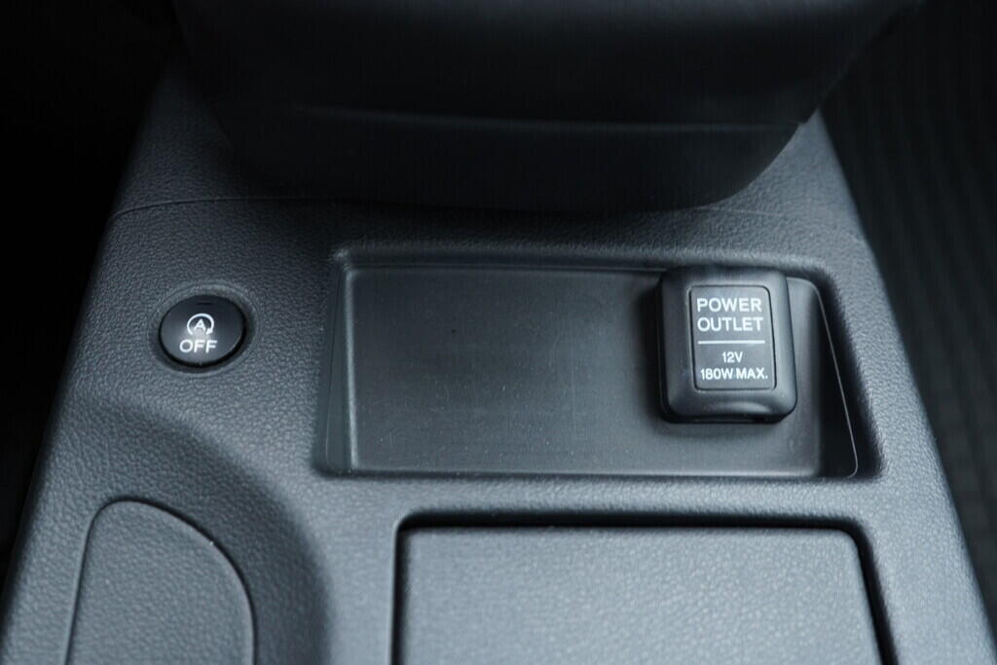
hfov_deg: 53.1
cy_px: 332
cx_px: 498
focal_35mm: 36
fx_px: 997
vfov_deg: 36.9
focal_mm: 24
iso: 500
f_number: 2.8
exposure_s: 1/40
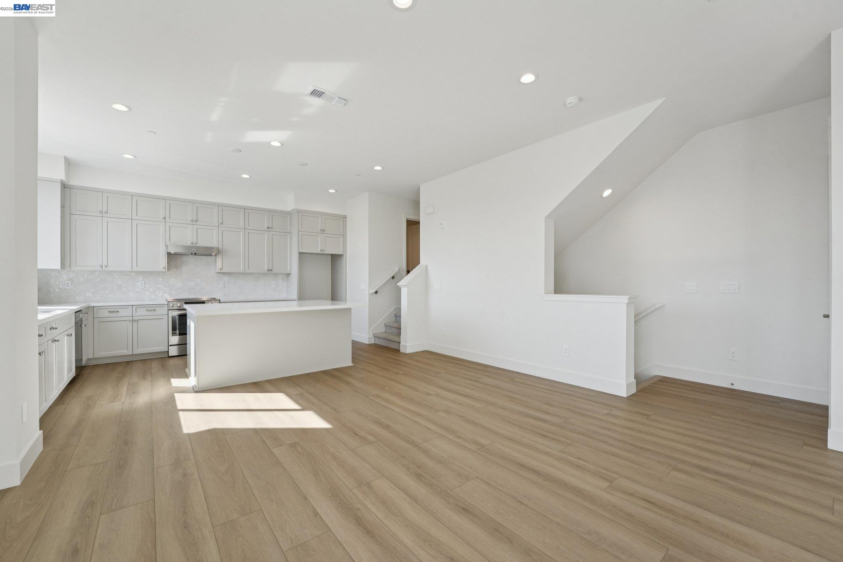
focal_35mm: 14
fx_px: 328
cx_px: 422
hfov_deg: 104.3
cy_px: 281
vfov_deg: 81.2
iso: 640
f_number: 8
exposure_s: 1/125
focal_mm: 14
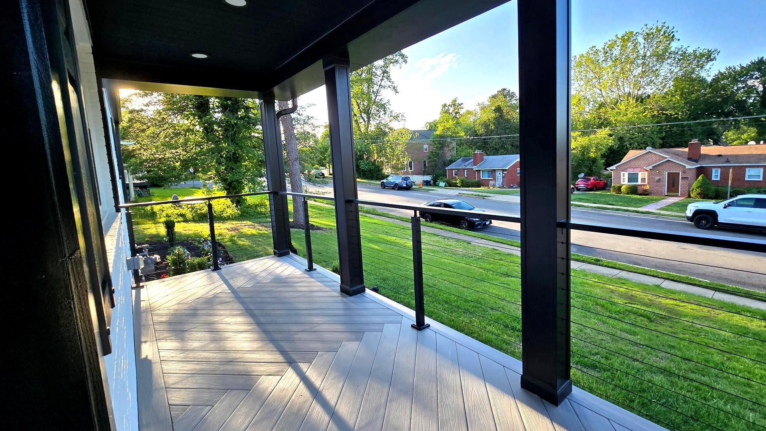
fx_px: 305
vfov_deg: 70.5
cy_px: 201
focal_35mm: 15
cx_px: 399
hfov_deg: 102.9
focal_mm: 2.2
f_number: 2.2
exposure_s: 1/428
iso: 50
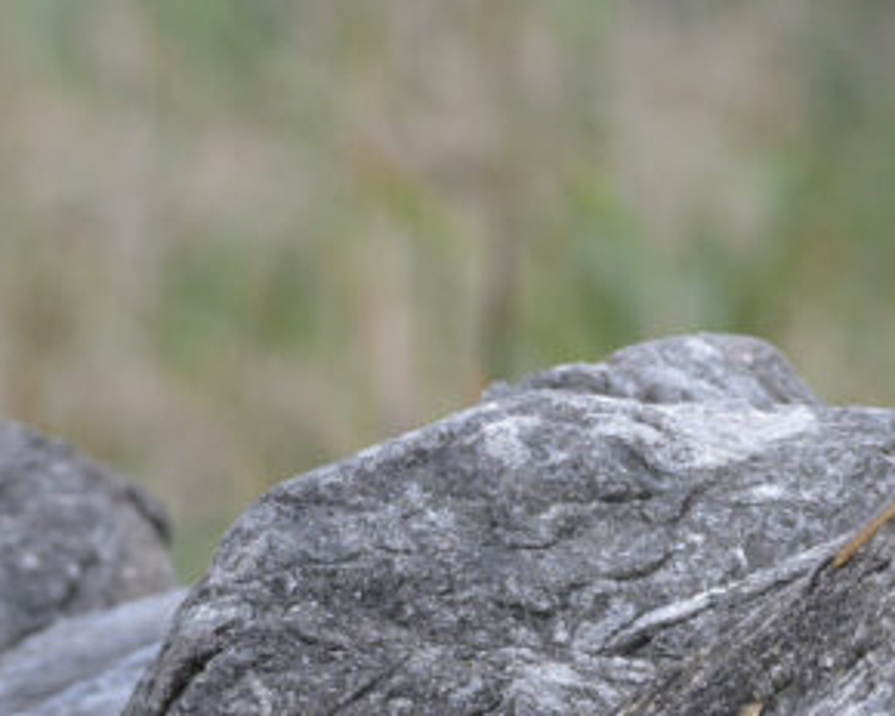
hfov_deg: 1.5
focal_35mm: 1280
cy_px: -272
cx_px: 901
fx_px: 33905
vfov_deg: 1.2
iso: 800
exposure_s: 1/200
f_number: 6.3
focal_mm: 220
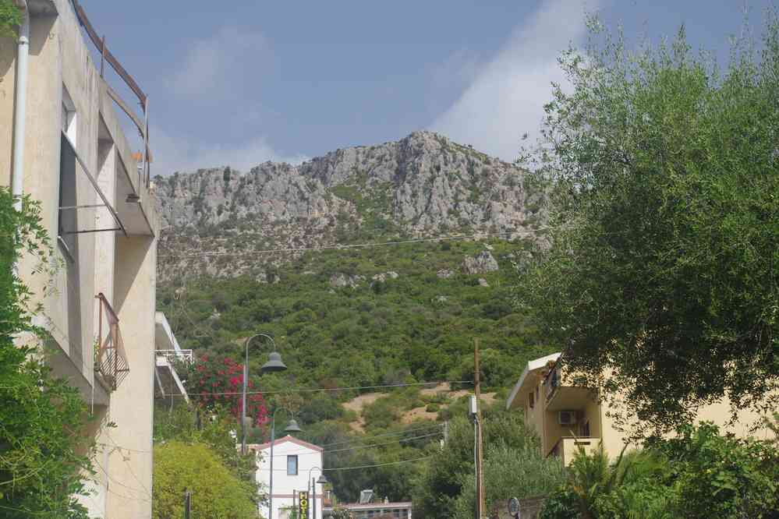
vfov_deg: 16.6
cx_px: 390
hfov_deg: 24.6
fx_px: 1785
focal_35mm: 82
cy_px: 260
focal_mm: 55
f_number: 11
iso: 200
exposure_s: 1/100
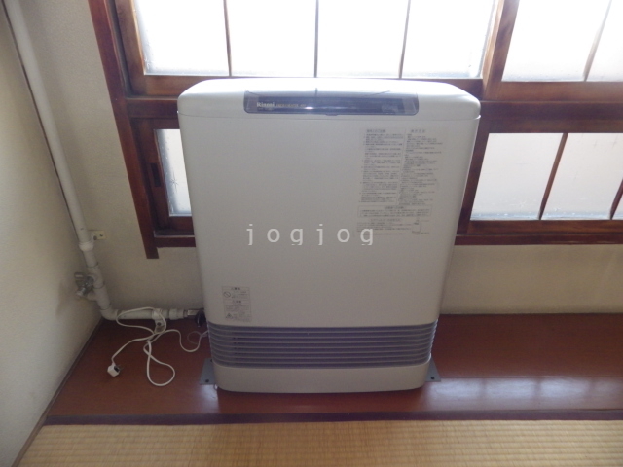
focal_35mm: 22
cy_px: 234
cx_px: 312
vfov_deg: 61.1
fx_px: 396
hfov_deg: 76.4
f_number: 3.1
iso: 320
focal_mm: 4
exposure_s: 1/45
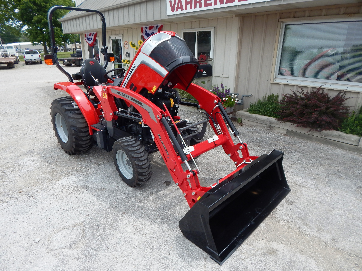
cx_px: 181
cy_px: 136
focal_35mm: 22
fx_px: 230
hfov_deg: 76.4
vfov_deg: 61.1
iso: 125
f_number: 3
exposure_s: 1/1250
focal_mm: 4
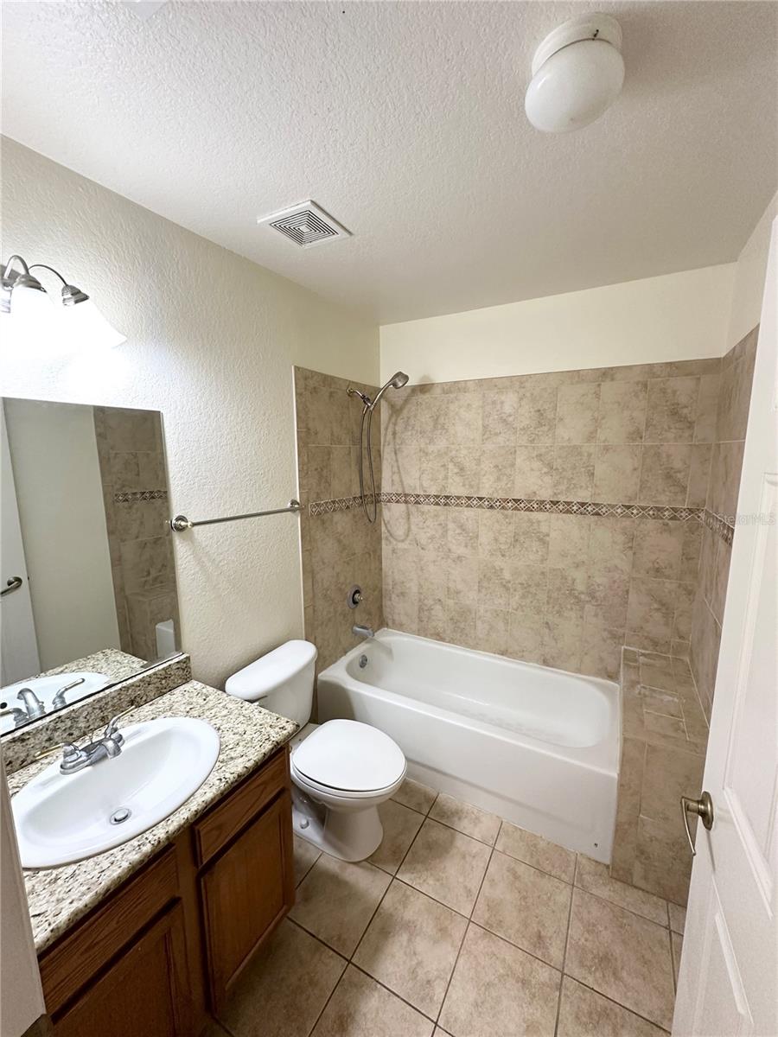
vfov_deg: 102.1
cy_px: 518
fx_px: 420
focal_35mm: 14
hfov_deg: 85.7
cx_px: 389
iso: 250
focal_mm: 2.22
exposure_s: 1/120
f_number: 2.2
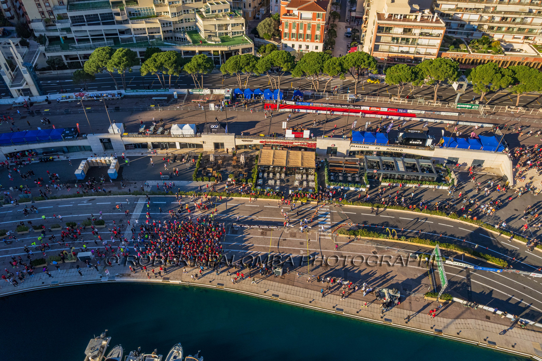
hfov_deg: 78.6
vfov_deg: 57.2
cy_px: 180
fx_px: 331
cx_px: 271
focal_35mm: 22
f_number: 2.8
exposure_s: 1/1250
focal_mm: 8.4
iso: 100
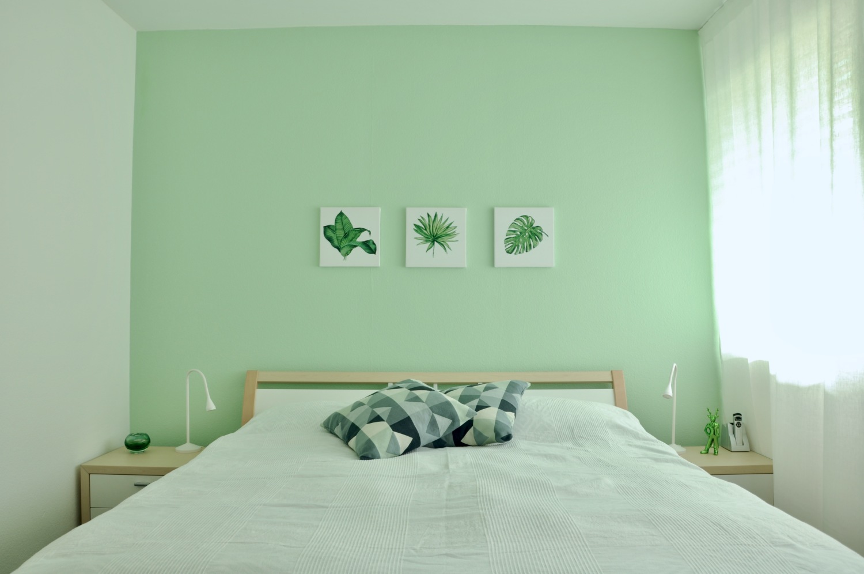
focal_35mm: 27
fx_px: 647
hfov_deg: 67.4
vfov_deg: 47.8
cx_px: 432
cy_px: 287
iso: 100
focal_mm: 18
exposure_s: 1
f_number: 8
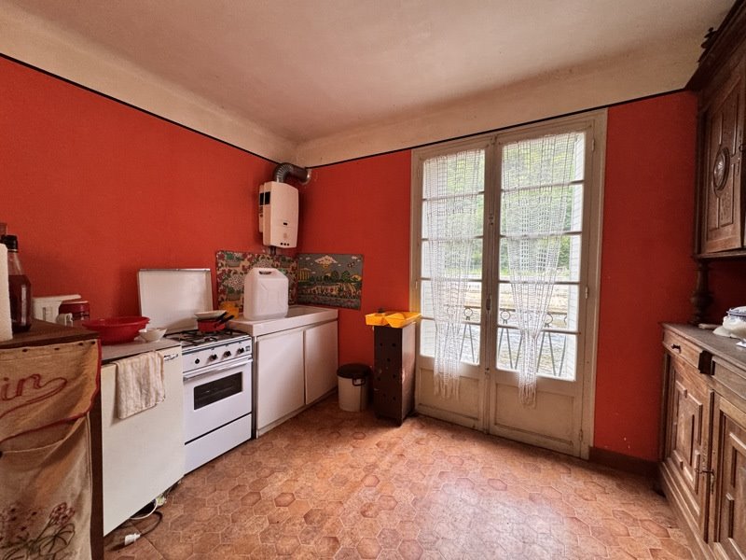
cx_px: 373
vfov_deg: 85.7
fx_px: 302
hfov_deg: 102.1
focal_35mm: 14
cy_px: 280
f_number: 2.2
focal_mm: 2.22
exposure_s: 1/100
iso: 250
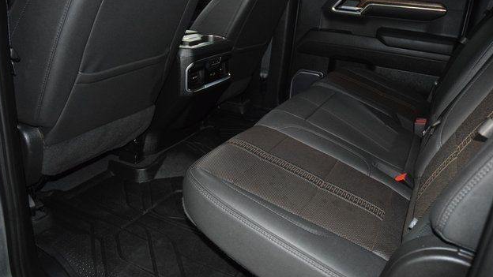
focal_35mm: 29
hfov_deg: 66.1
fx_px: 379
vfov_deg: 40.2
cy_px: 137
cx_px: 246
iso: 3200
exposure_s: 1/100
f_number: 3.5
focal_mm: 18
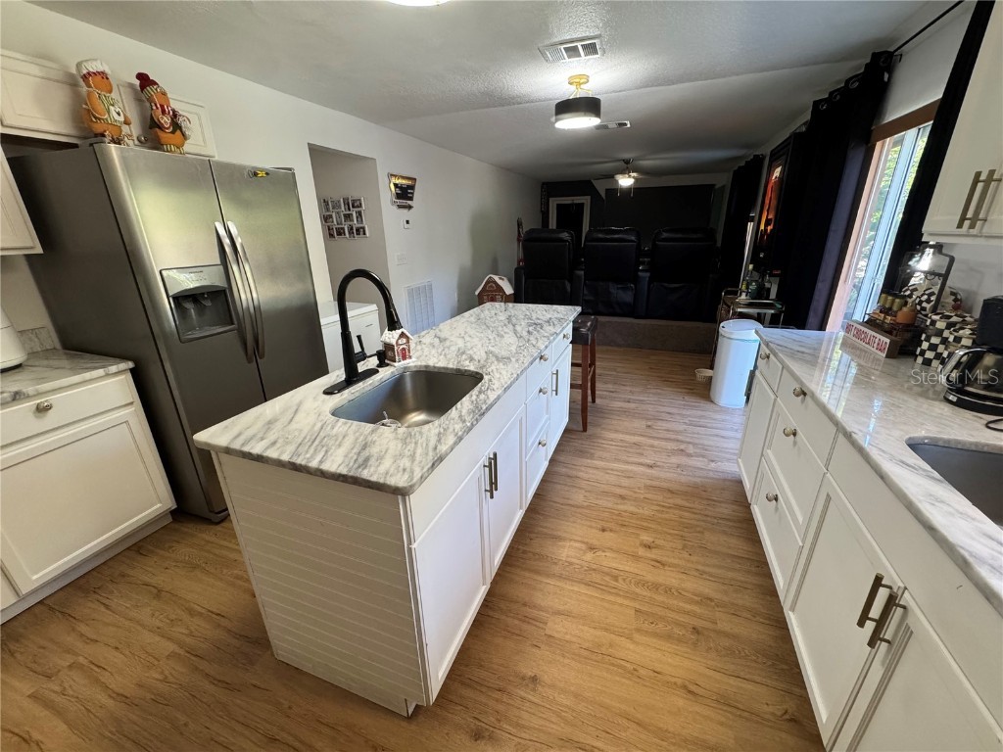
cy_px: 376
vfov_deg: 85.7
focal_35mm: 14
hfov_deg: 102.1
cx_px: 502
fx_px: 406
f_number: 2.2
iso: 320
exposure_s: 1/120
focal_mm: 2.22
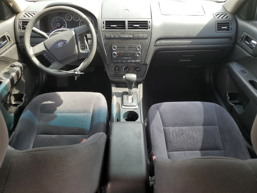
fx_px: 193
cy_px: 96
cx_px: 128
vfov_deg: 53.1
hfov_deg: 67.3
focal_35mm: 26
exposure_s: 1/217
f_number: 1.5
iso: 50
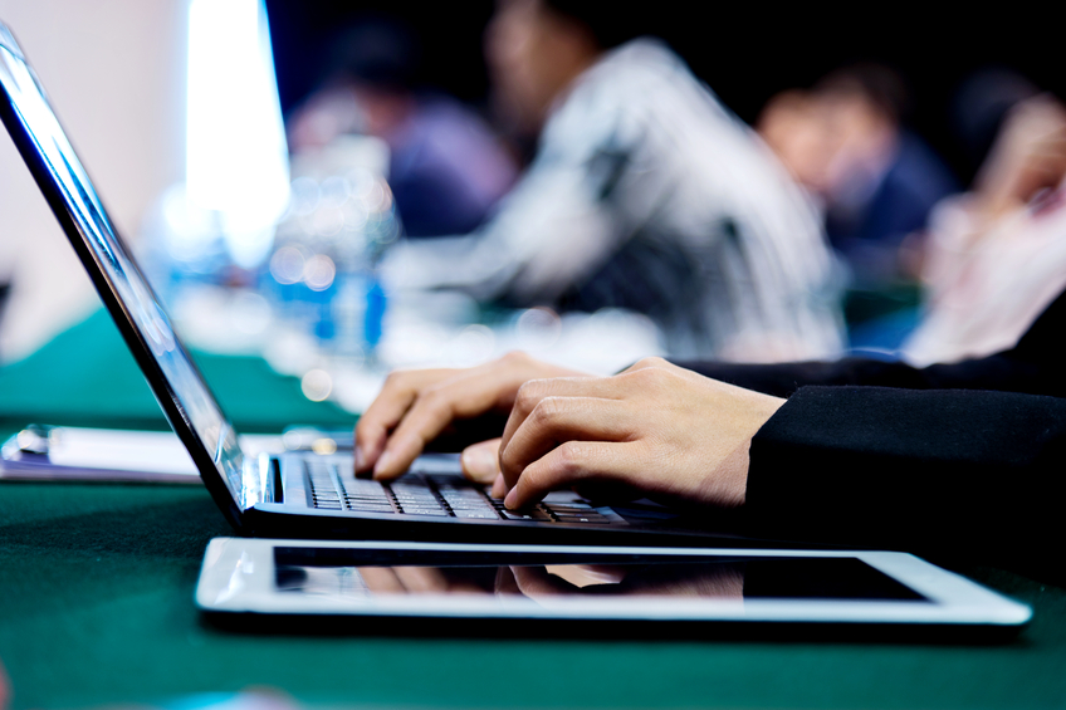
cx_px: 533
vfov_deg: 12.4
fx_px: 3256
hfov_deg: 18.6
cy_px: 355
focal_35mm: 110
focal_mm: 110
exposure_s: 1/5
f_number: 4
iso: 200
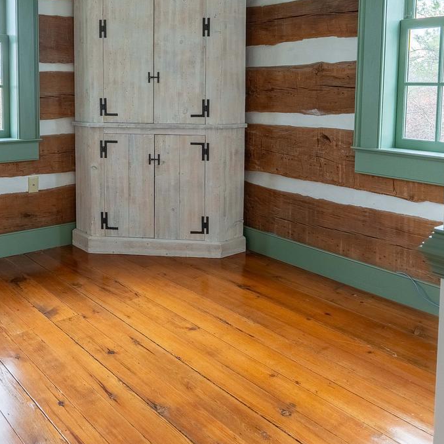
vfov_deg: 44.7
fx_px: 522
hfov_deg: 45.6
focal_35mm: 36
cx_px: 166
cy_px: 120
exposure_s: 1/6400
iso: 640
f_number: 2.8
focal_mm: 14
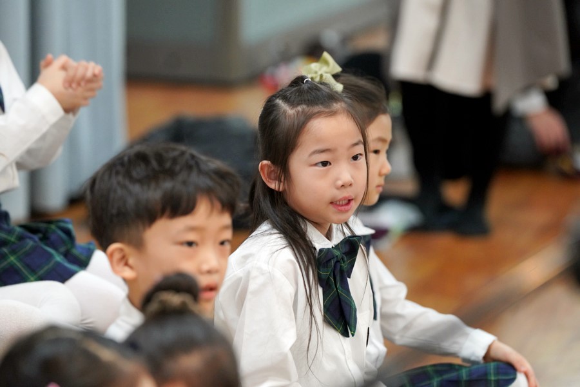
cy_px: 194
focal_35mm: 200
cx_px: 290
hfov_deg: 10.3
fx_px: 3222
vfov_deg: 6.9
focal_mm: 200
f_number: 4
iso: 3200
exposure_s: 1/250
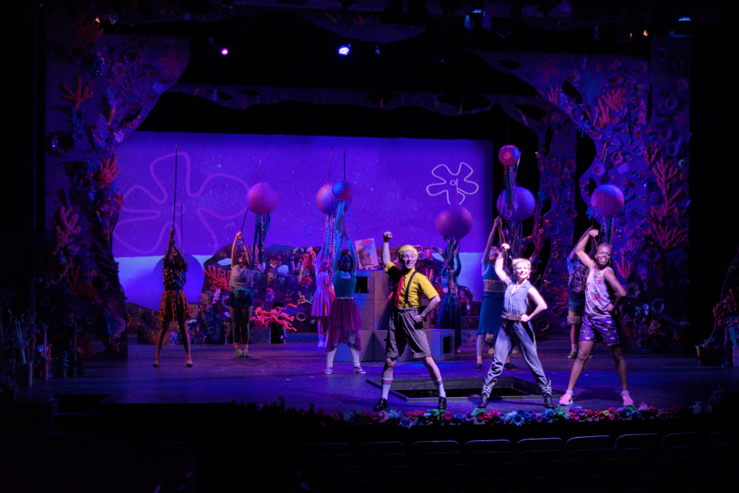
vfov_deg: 22.6
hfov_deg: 33.4
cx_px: 370
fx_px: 1232
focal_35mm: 60
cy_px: 246
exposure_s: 1/80
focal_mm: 40
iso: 3200
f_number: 5
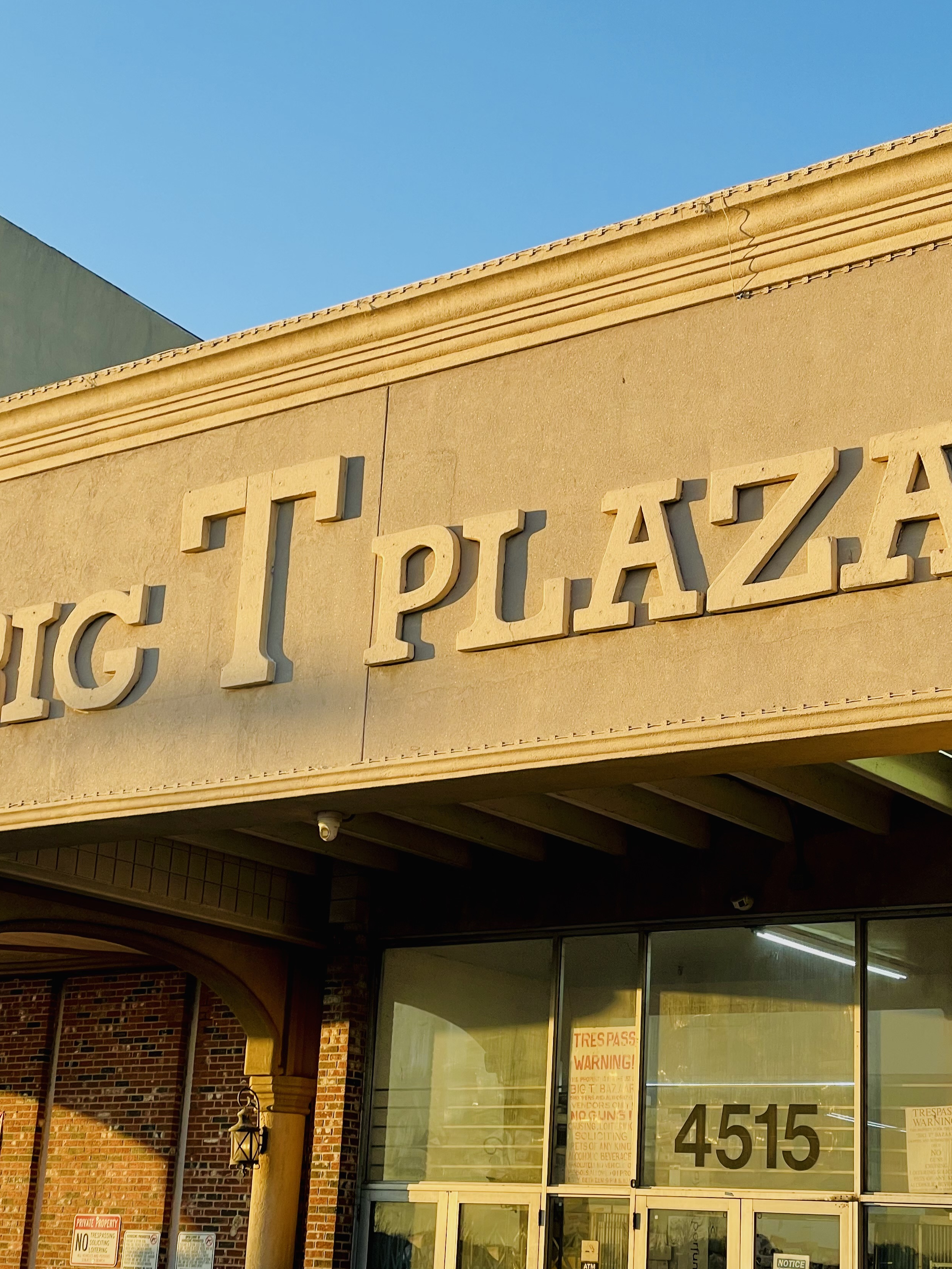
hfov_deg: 23.3
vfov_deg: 30.7
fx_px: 2310
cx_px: 458
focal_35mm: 63
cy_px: 676
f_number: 2
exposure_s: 1/324
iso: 25
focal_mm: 6
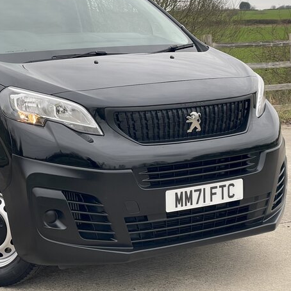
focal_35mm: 81
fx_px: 770
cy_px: 101
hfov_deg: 21.1
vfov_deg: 21.3
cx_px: 46
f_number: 2
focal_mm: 6
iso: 25
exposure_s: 1/122
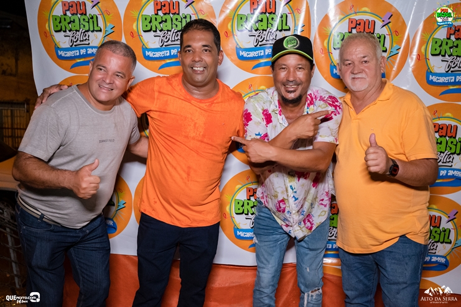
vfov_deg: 36.9
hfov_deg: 53.1
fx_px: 461
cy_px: 154
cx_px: 230
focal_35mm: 36
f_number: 2.8
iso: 2500
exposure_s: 1/200
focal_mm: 24
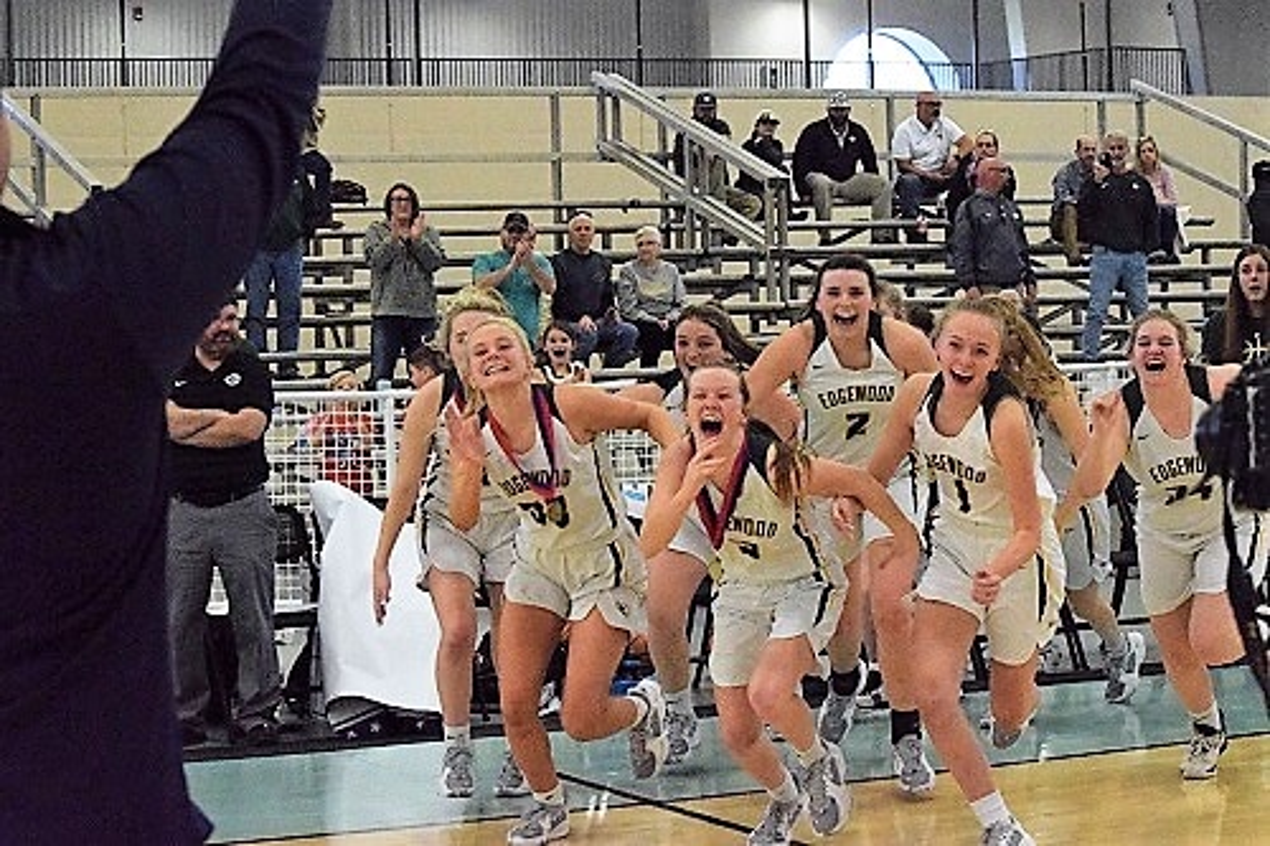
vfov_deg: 16.5
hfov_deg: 24.6
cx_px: 635
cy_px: 423
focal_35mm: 82
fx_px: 2909
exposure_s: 1/500
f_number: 7.1
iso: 12800
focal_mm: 55
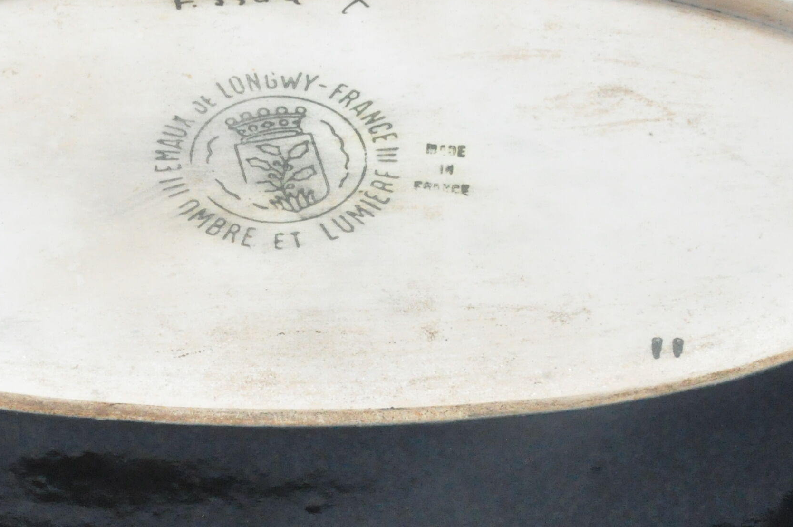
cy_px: 390
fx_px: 3564
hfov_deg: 12.7
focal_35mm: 162
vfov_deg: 8.4
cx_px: 240
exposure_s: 1/320
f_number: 18
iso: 3200
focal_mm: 42
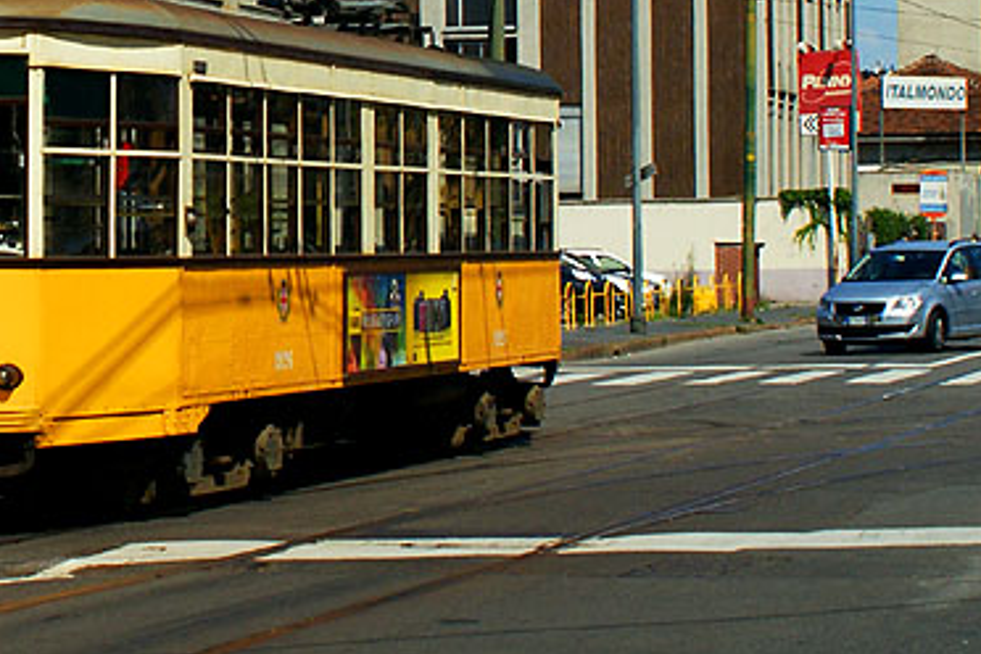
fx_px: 3379
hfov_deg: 16.3
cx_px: 61
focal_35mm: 124
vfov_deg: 10.9
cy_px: -24
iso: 200
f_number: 8
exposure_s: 1/640
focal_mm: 30
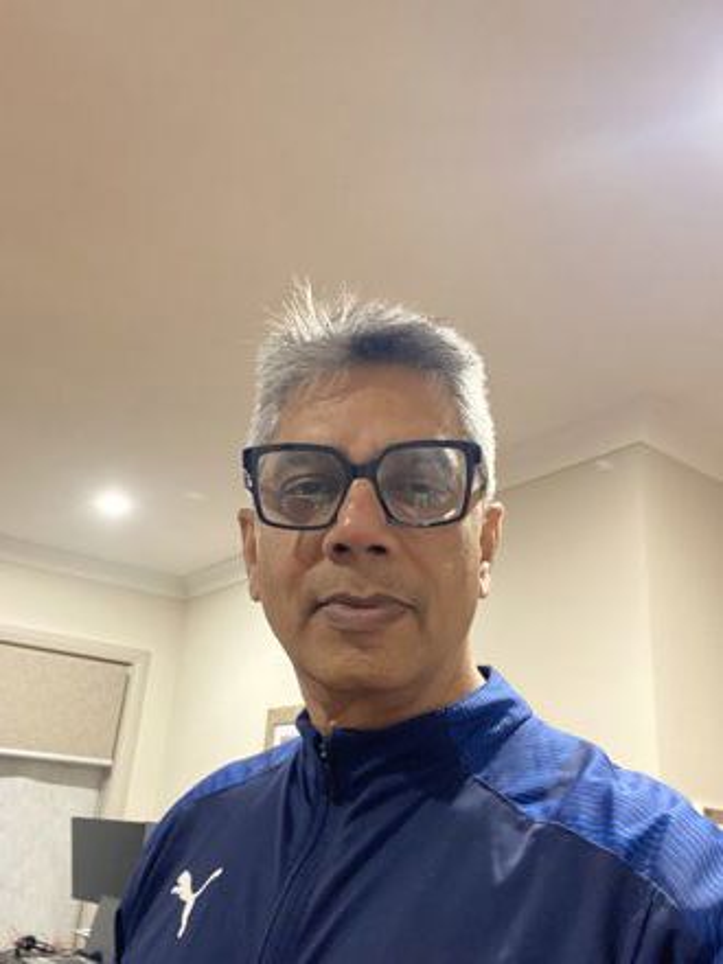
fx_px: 835
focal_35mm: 30
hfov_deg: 46.8
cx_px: 362
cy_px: 482
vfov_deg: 60.0
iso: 500
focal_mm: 2.71
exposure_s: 1/25
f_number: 2.2
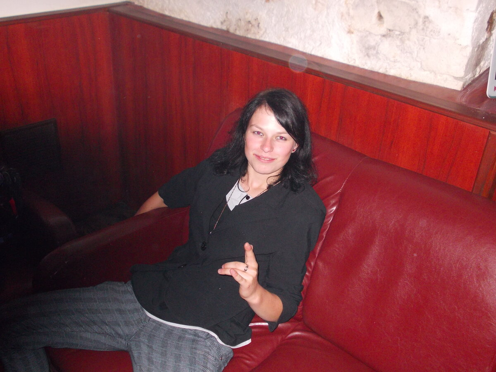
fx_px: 544
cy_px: 186
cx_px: 248
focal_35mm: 38
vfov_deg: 37.7
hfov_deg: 49.0
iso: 200
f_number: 3.1
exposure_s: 1/30
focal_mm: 5.3
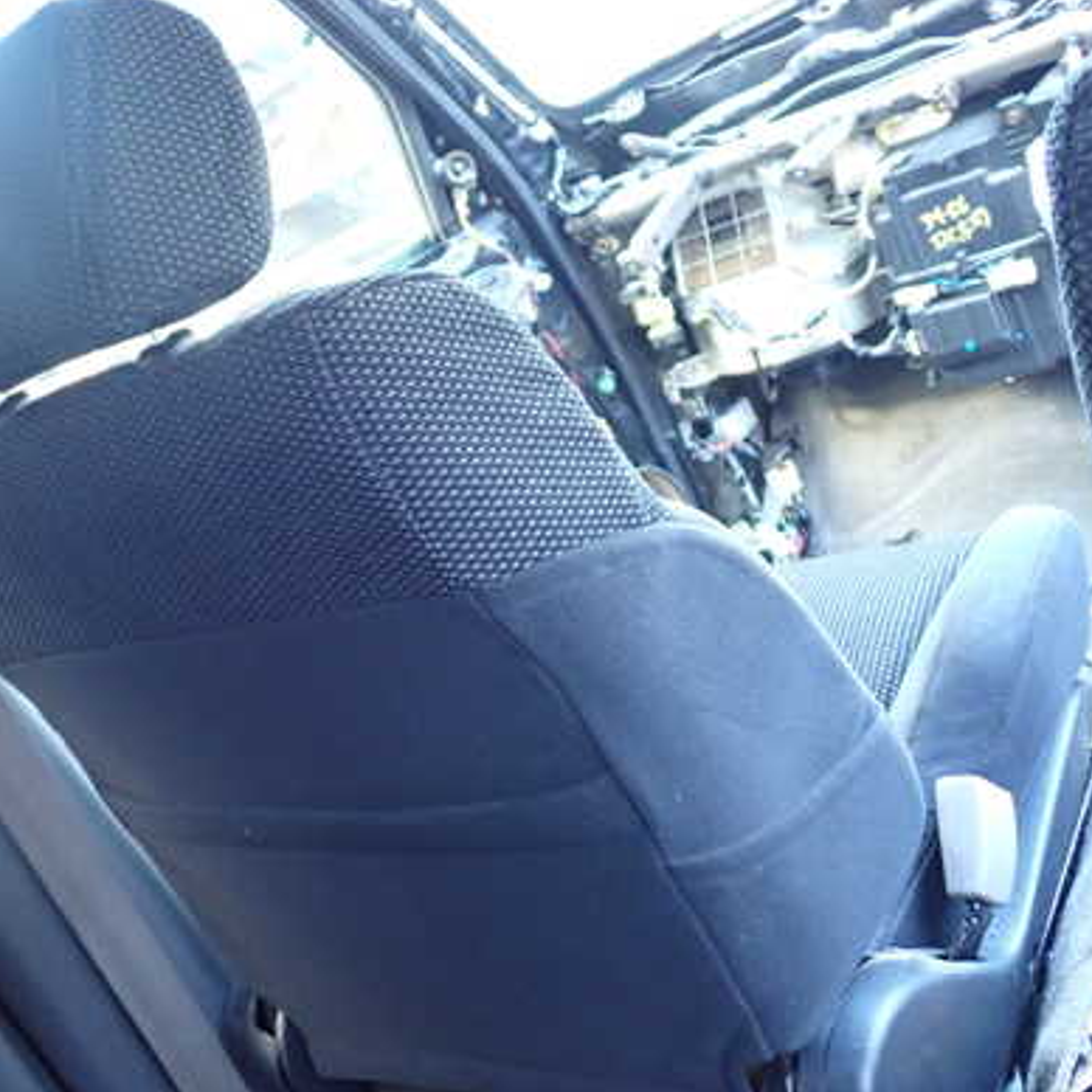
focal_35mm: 41
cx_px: 301
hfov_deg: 40.0
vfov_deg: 40.9
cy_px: 580
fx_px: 1463
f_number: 2.3
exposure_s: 1/30
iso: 640
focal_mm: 5.4
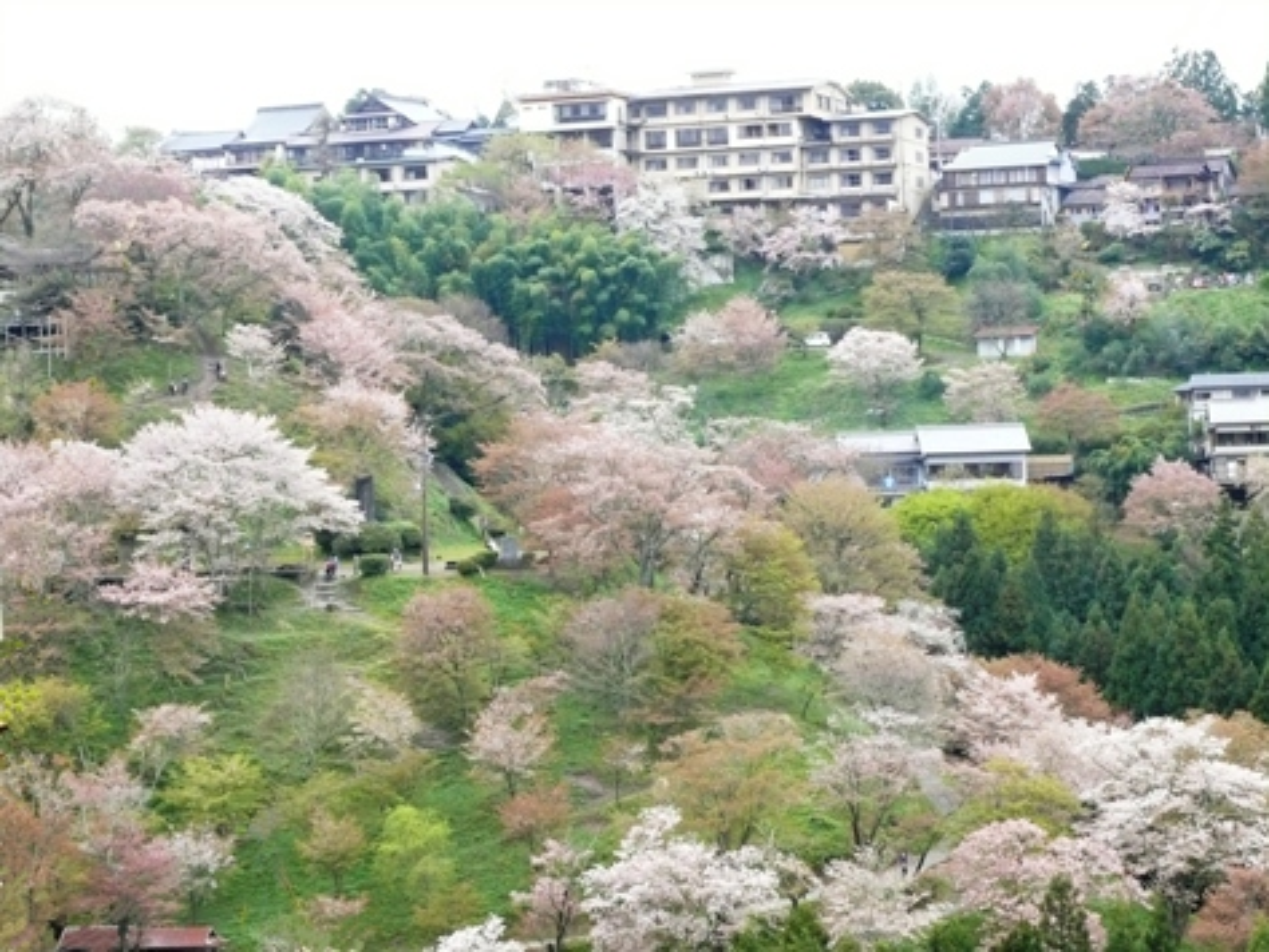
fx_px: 3264
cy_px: 476
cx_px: 634
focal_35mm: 89
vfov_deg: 16.6
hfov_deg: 22.0
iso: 400
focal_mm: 18.8
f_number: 11
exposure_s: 1/60
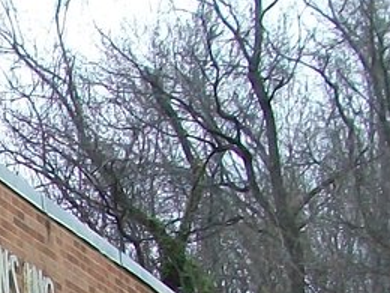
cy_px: 609
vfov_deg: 7.2
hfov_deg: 9.3
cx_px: -439
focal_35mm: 198
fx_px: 2231
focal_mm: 5.7
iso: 80
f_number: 2.8
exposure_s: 1/320
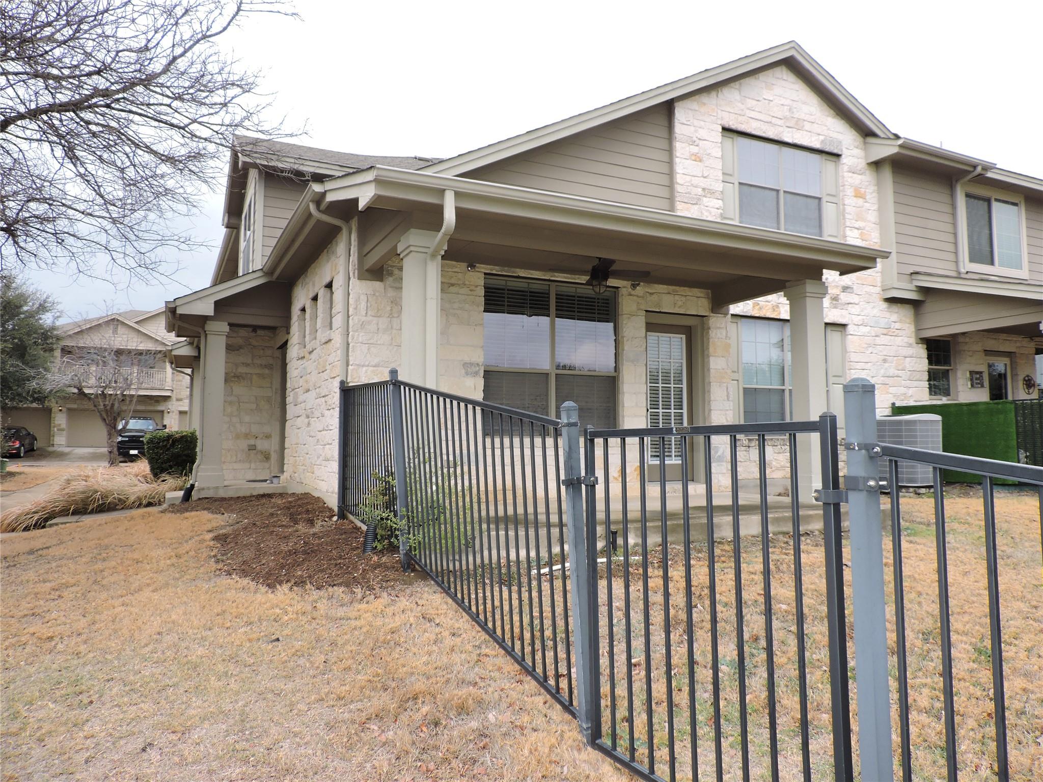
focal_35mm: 24
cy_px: 391
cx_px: 522
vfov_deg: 56.8
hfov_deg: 71.6
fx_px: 723
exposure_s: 1/640
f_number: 3
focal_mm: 4.3
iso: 110
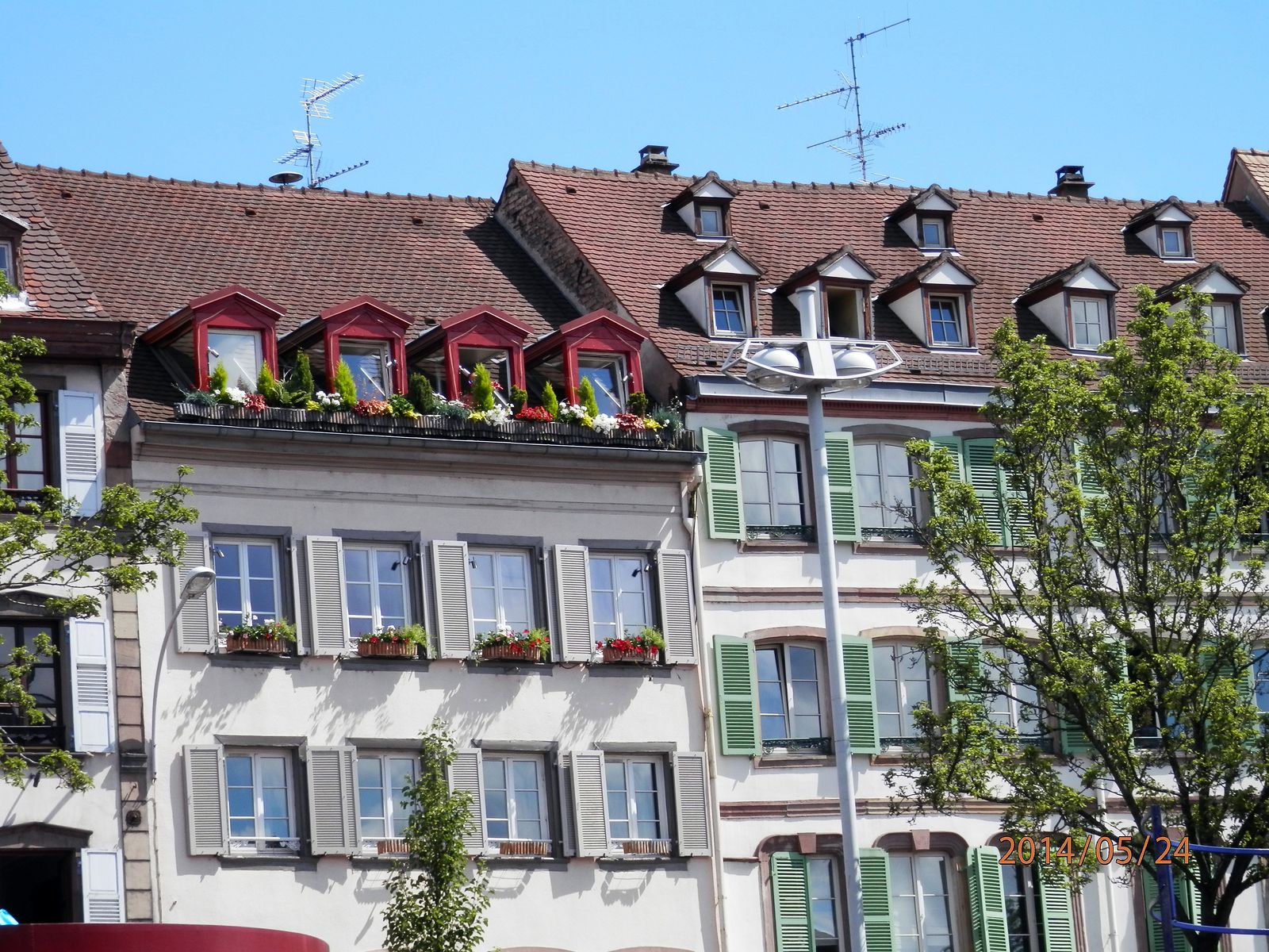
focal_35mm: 116
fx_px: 4252
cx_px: 634
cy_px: 476
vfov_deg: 12.8
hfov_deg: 17.0
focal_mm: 20.9
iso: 80
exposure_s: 1/320
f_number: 5.2
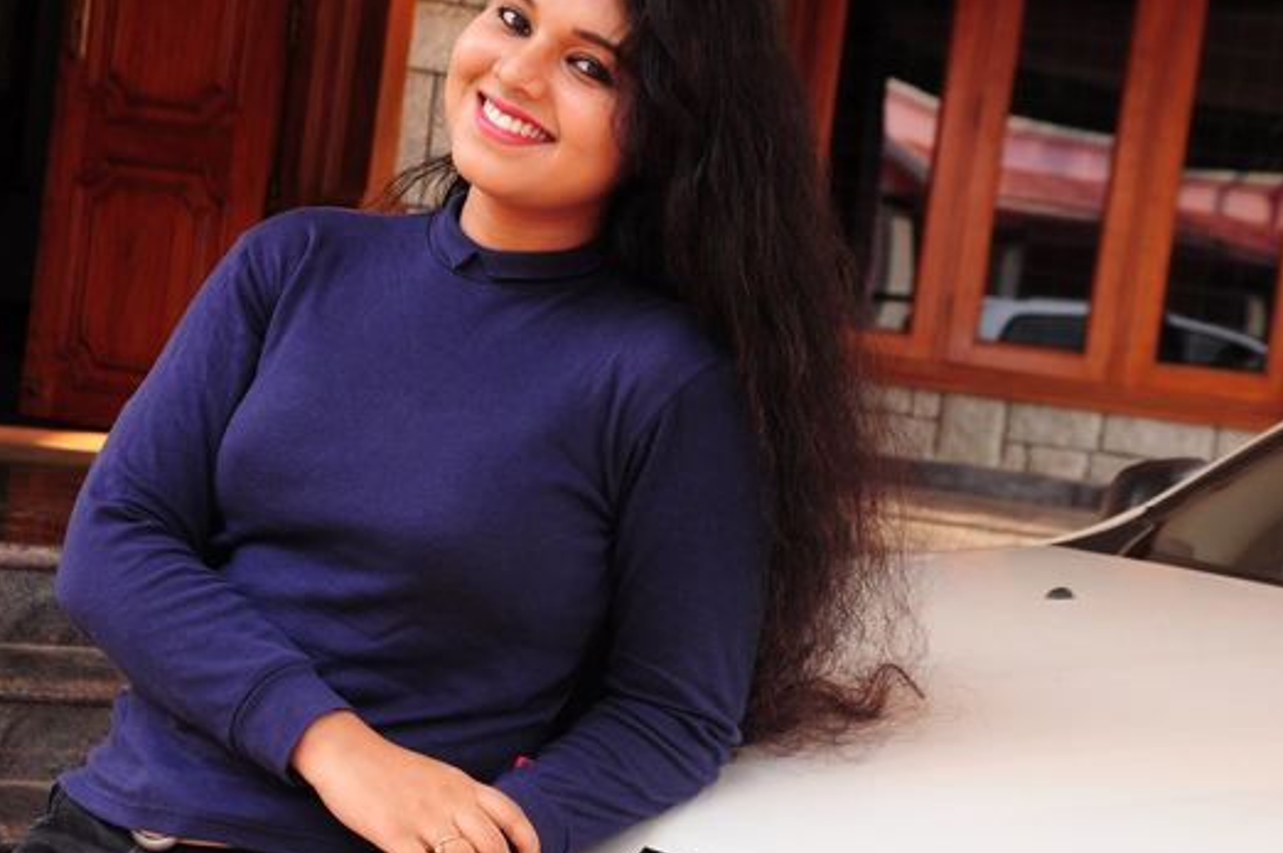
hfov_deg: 22.1
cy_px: 457
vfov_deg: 14.8
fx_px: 3276
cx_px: 462
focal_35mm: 92
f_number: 7.1
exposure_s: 1/125
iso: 400
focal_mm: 40
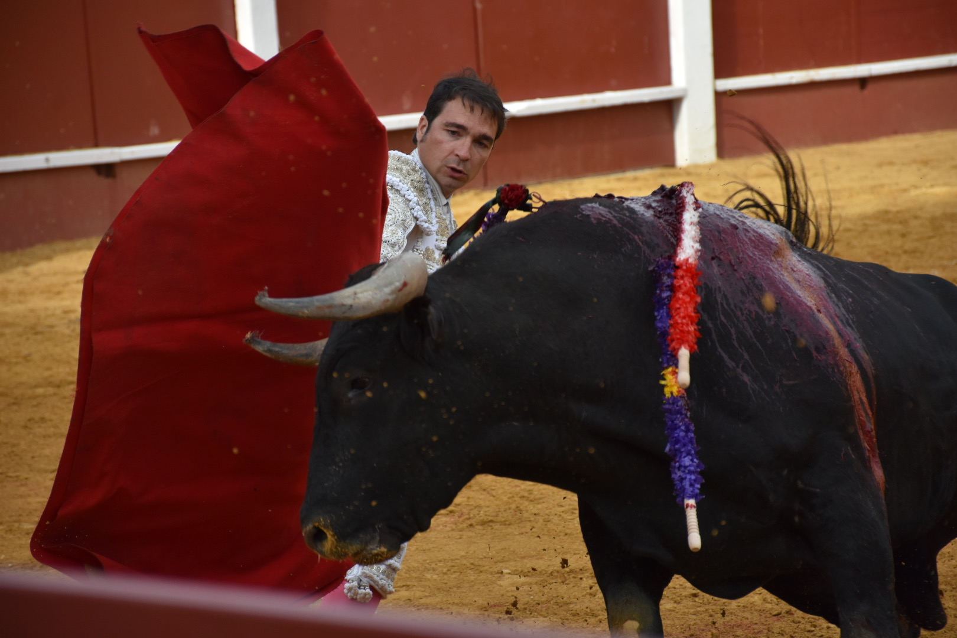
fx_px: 4466
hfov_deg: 12.2
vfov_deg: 8.2
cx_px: 478
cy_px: 319
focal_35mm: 168
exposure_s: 1/1000
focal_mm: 112
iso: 500
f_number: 5.6
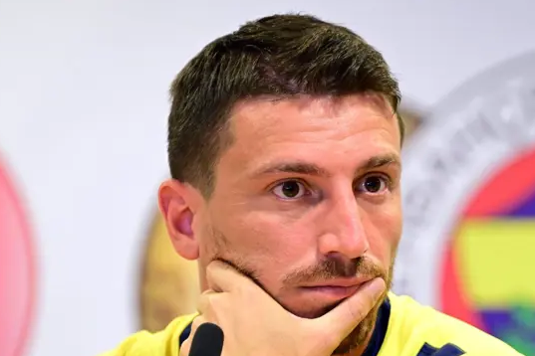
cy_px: 270
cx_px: 423
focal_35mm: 454
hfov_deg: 4.5
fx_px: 6746
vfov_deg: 3.0
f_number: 2.8
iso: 2000
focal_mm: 185
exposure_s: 1/100
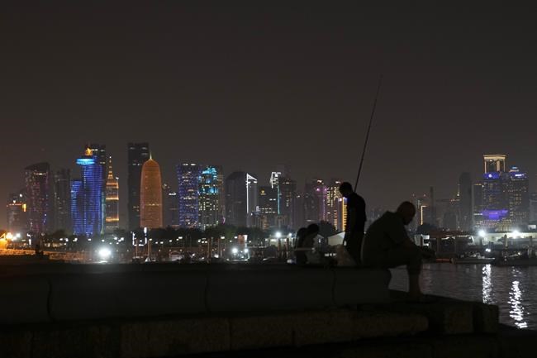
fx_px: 1044
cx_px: 268
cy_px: 179
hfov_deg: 28.9
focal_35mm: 70
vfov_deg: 19.4
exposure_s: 1/25
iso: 1000
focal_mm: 70
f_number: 2.8
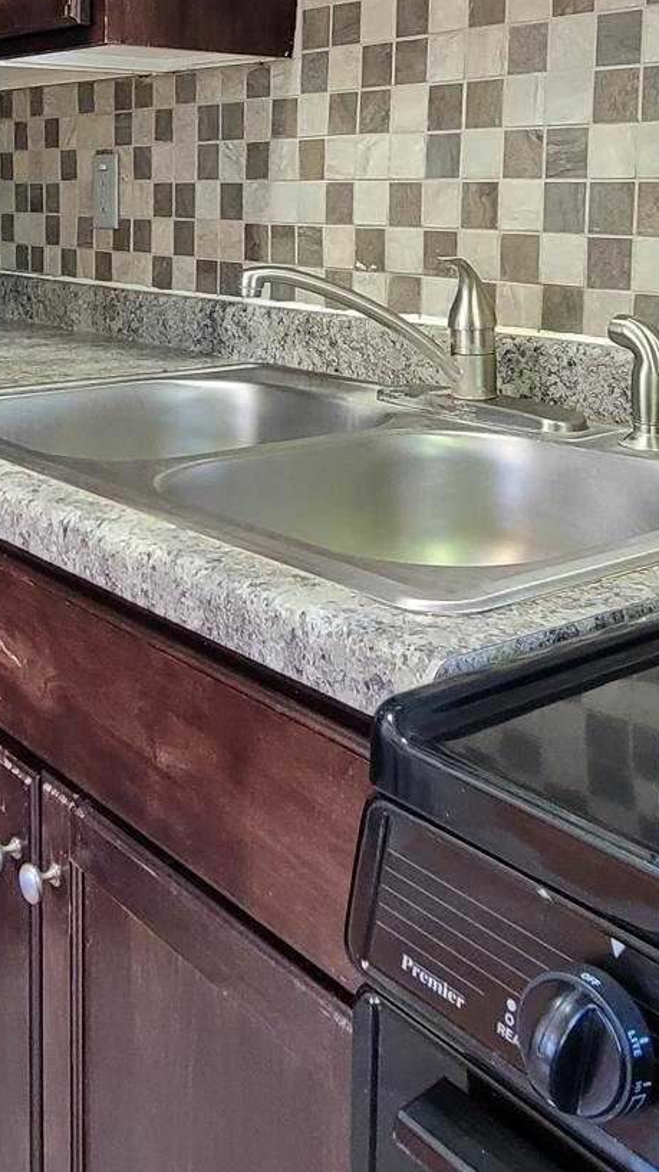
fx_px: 1150
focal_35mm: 37
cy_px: 300
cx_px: 162
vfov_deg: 51.8
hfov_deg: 31.4
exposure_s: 1/40
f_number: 2.2
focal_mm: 2.2
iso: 320
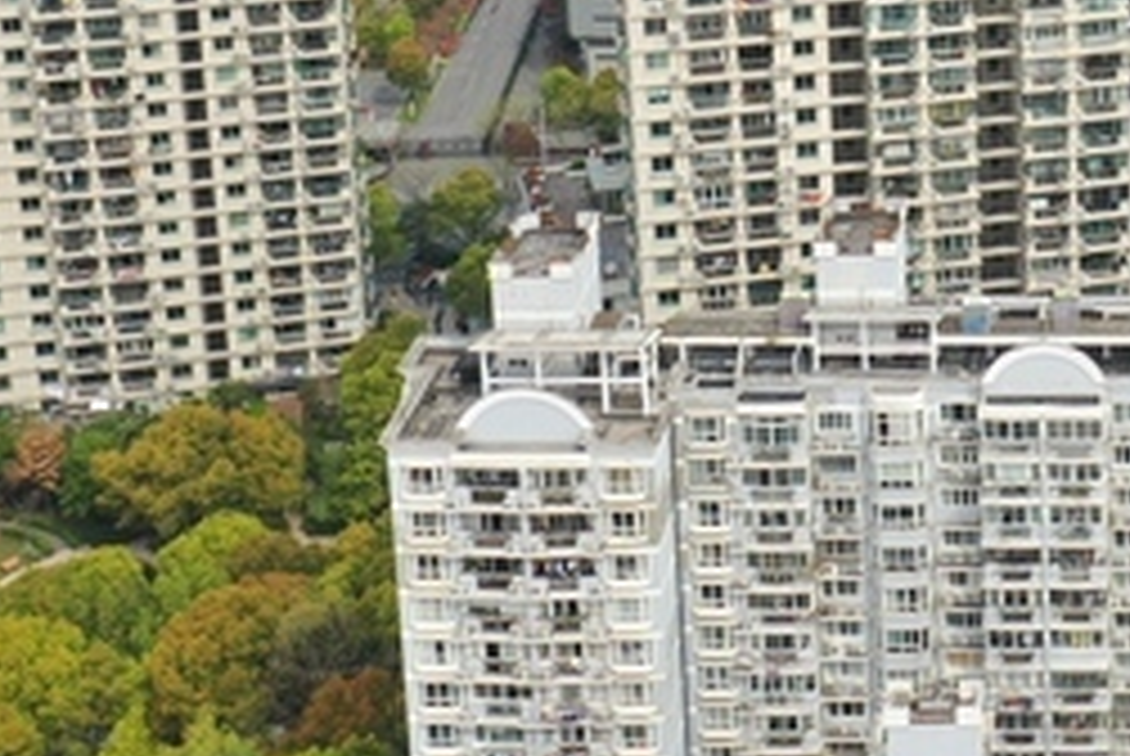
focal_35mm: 89
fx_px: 2797
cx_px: 1222
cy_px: -299
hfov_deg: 21.7
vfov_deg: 14.6
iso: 100
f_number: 4.5
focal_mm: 10.26
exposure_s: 1/500
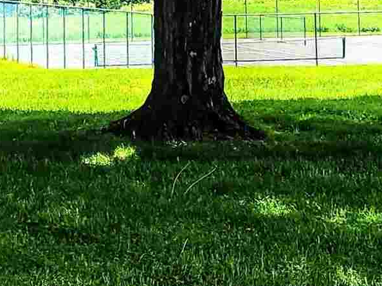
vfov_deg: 12.0
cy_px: -96
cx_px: 151
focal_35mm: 119
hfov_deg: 16.5
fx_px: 1313
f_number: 1.8
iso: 12
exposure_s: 1/732
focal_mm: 6.4
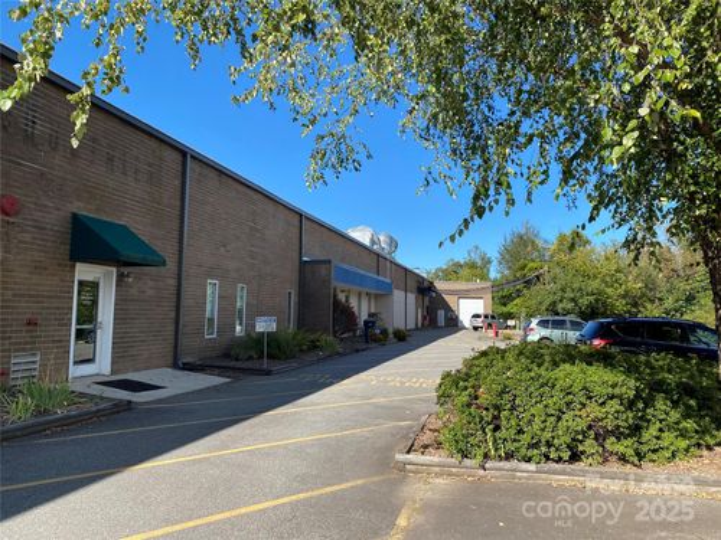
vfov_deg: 53.1
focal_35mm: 26
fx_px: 542
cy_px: 270
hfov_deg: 67.3
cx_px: 360
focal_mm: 4.25
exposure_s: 1/1429
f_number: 1.8
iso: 32
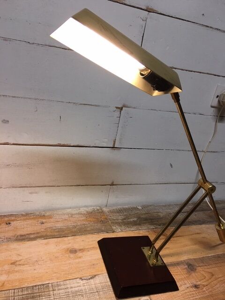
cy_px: 150
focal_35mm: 29
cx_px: 112
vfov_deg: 61.7
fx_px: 251
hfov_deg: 48.2
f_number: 2.2
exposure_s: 1/33
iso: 50
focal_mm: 4.15
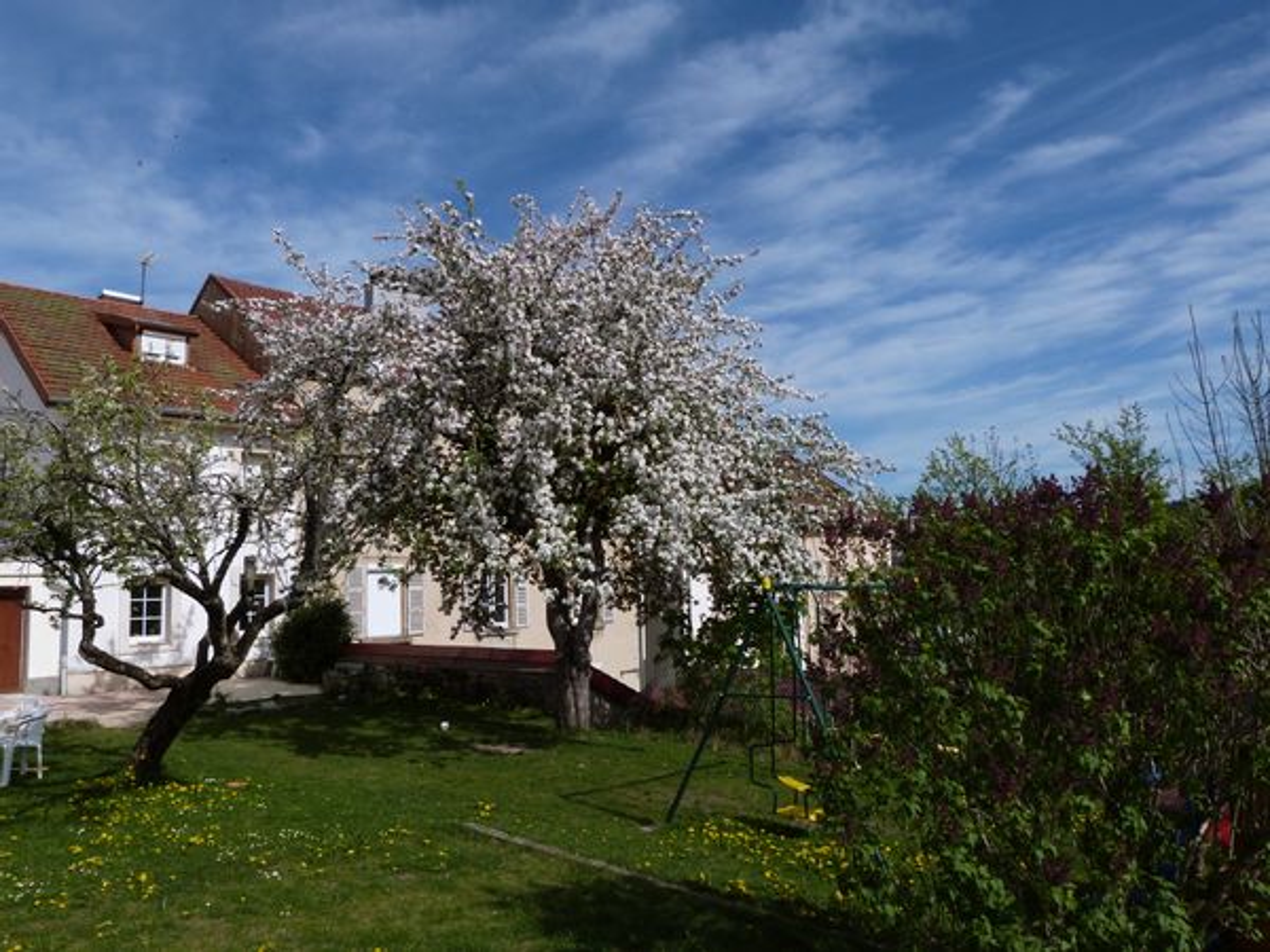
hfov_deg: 69.4
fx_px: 917
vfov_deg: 54.9
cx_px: 635
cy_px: 476
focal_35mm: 25
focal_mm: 4.5
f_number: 5.6
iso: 100
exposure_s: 1/640
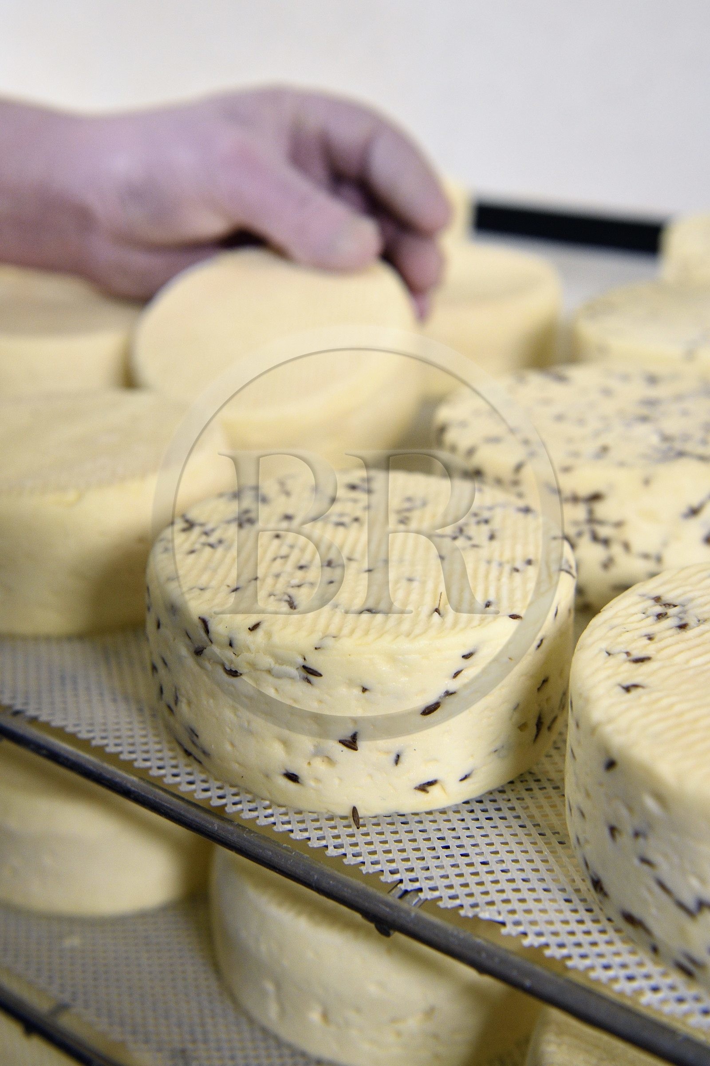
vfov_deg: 44.5
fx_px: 1302
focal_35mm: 44
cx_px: 355
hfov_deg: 30.5
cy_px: 533
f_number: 5.6
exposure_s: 1/80
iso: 1600
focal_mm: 44
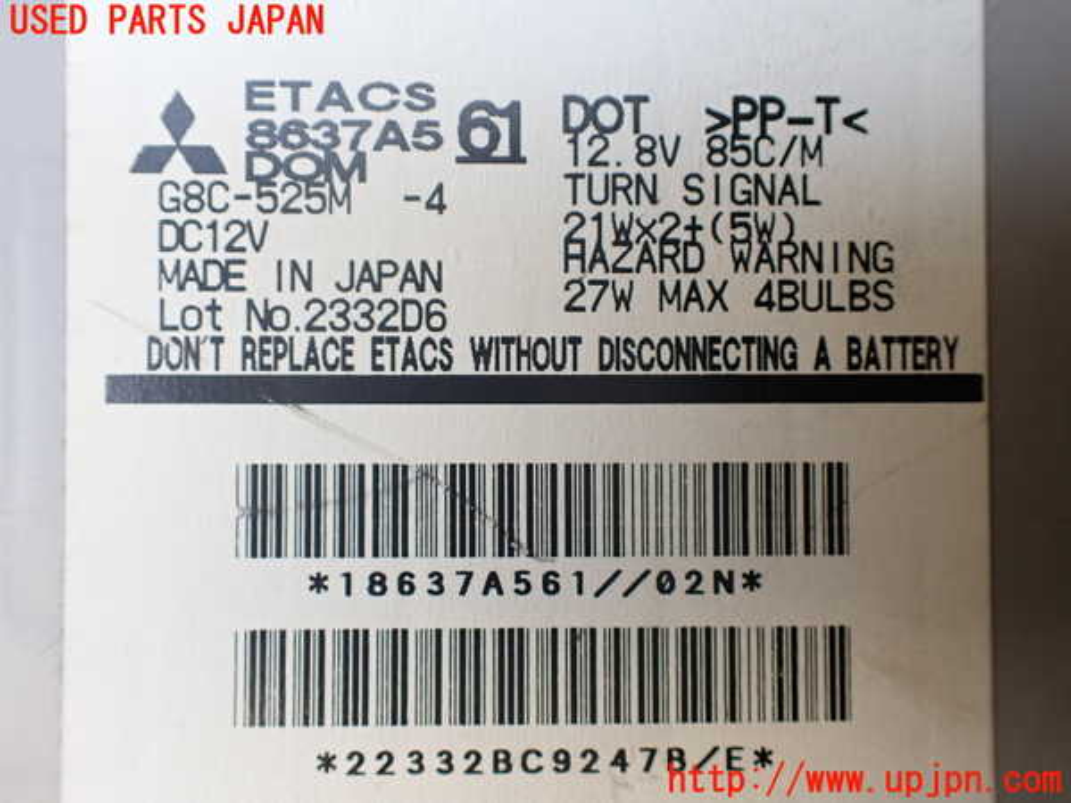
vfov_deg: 46.8
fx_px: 928
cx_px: 536
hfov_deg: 60.0
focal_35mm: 30
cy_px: 402
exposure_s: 1/125
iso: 250
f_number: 2.3
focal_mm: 5.4
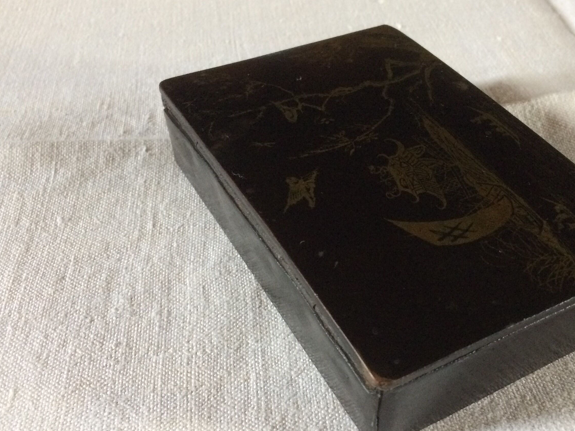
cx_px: 328
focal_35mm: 42
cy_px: 243
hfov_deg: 44.7
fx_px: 698
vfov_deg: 34.3
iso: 250
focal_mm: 4.15
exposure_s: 1/17
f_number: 2.2
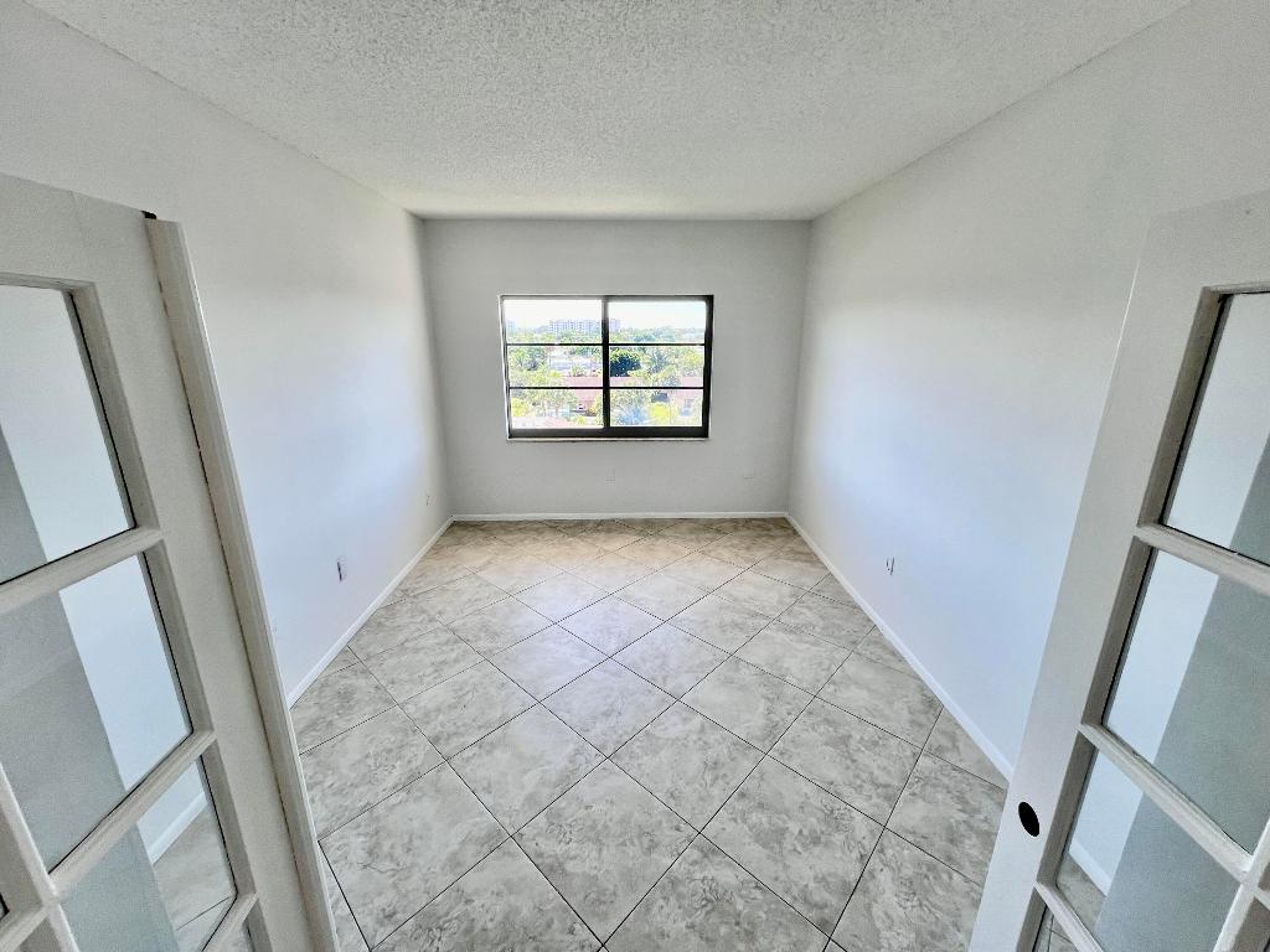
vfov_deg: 89.9
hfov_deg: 106.2
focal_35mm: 13
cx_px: 635
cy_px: 476
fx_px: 477
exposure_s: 1/127
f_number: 1.8
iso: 32
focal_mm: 1.57
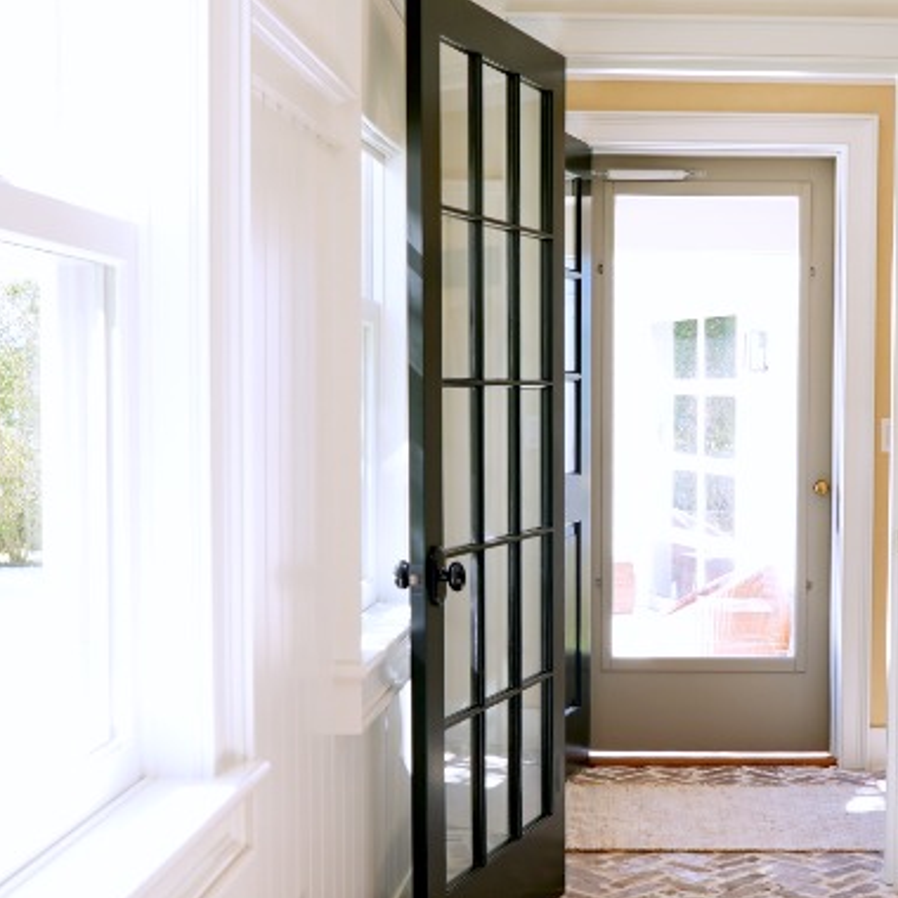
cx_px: 696
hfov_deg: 29.0
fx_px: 1702
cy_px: 480
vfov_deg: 29.5
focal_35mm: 58
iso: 250
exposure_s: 1/50
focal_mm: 24
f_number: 5
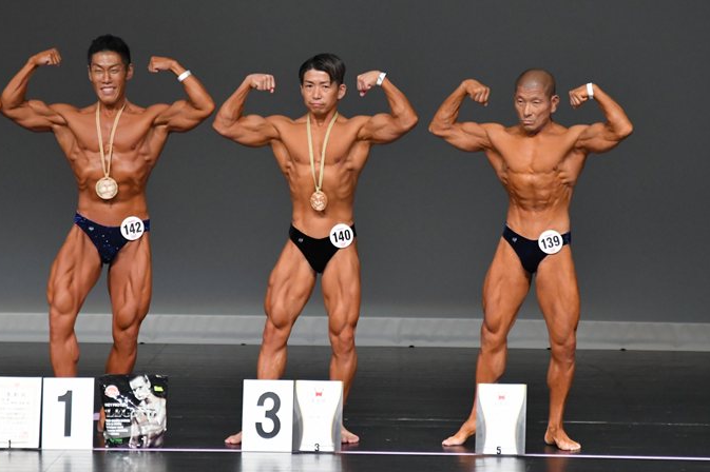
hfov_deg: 5.7
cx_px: 344
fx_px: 7155
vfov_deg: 3.8
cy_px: 255
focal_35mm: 363
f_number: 5.6
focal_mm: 210
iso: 5000
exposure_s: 1/400
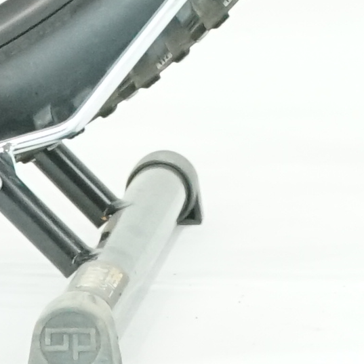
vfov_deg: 3.1
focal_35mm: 551
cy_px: -984
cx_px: 947
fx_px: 6555
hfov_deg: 3.1
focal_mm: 58
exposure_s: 1/200
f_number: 5
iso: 3200
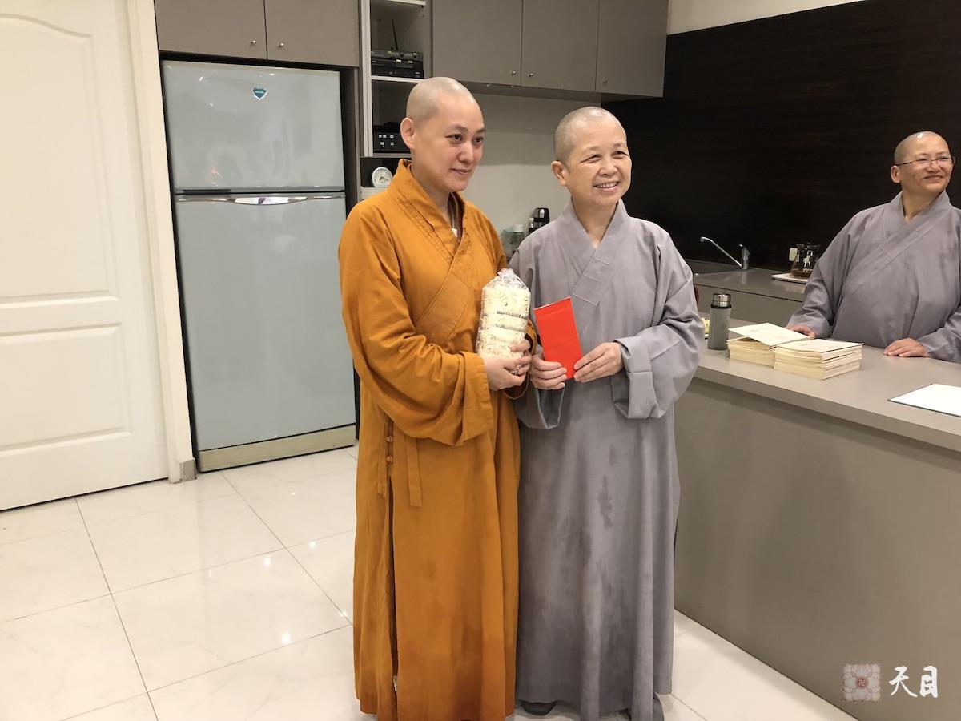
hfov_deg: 63.4
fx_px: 777
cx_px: 480
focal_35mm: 28
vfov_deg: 49.7
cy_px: 360
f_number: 1.8
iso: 80
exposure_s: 1/15
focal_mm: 3.99
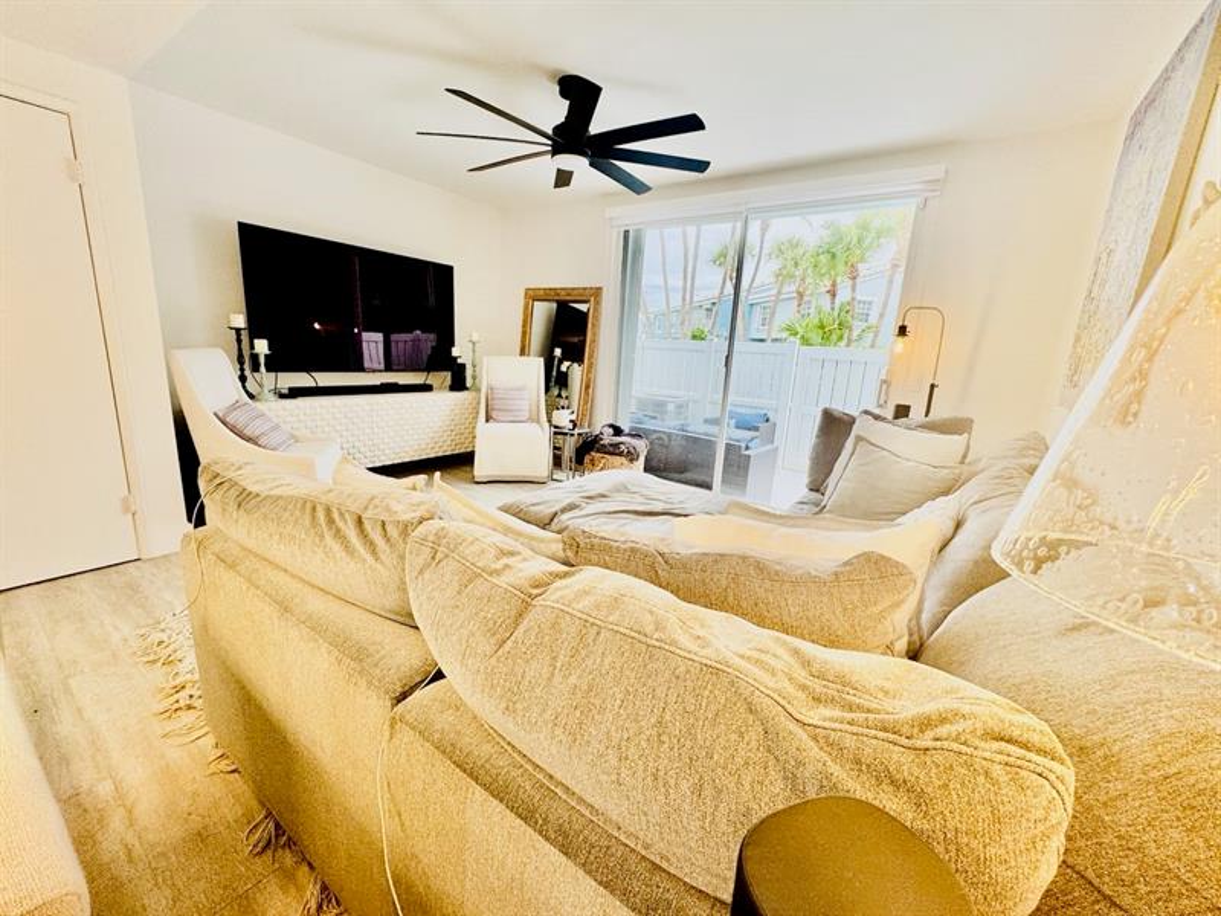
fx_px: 494
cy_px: 458
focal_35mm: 14
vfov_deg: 85.7
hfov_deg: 102.1
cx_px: 610
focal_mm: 2.22
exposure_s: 1/120
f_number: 2.2
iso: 160
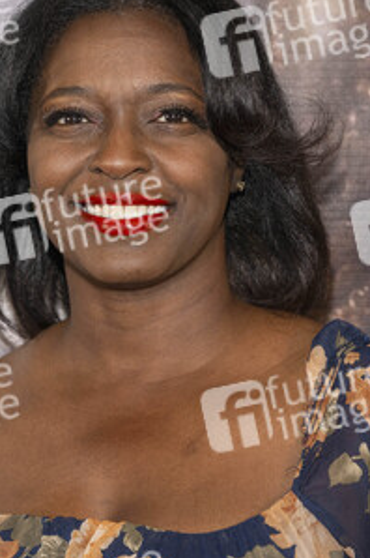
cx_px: 127
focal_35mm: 137
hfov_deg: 10.0
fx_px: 2117
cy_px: 315
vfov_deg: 15.0
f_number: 5.6
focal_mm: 102
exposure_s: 1/200
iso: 400
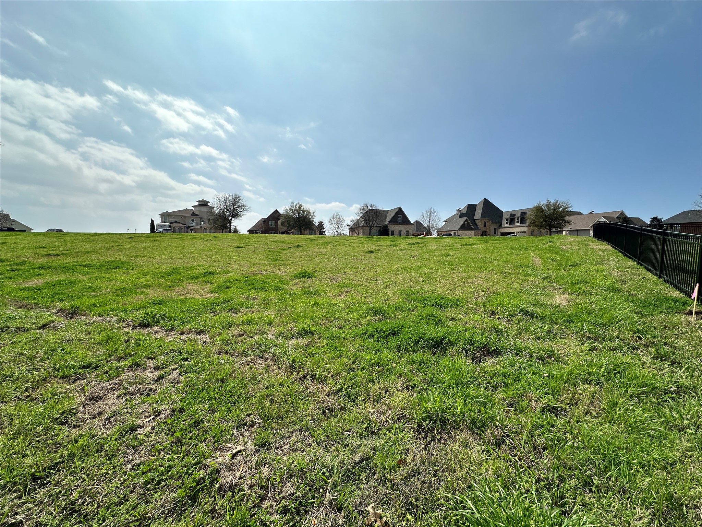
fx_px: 284
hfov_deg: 102.1
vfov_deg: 85.7
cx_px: 351
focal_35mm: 14
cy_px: 264
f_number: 2.2
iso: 50
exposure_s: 1/4292
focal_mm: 2.22
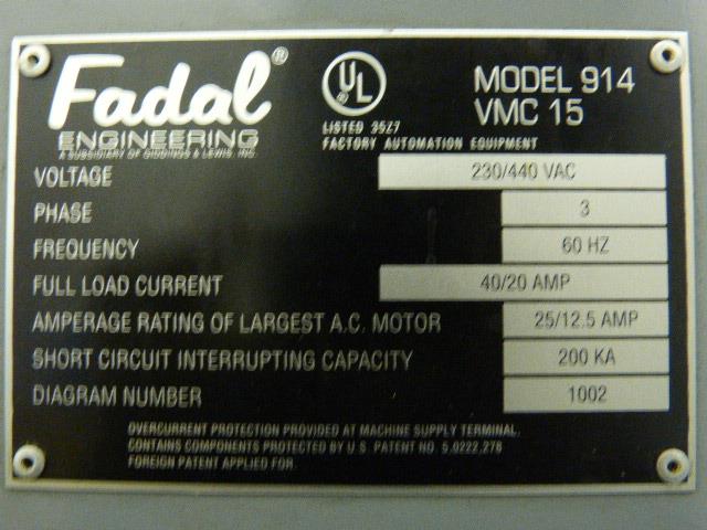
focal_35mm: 25
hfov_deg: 69.4
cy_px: 265
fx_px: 511
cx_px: 354
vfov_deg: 54.9
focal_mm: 4.5
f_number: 5
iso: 1000
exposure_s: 1/4
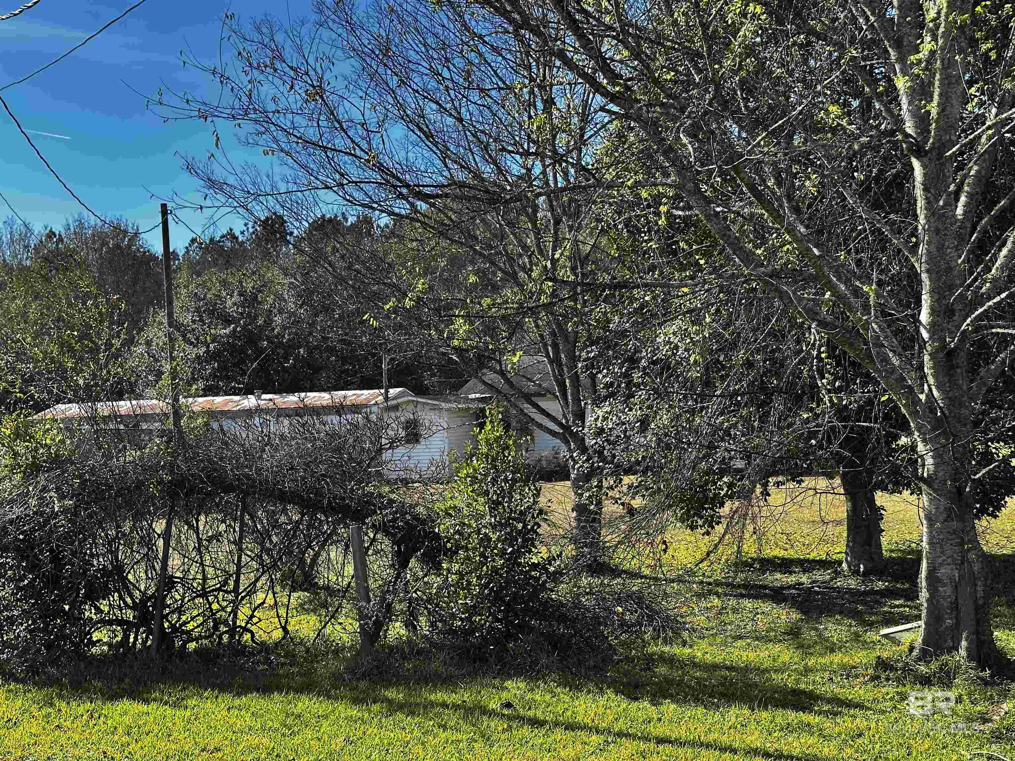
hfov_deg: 39.7
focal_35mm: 48
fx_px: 1407
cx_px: 508
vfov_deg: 30.3
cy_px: 380
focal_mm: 6.86
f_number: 1.78
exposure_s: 1/1323
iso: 64
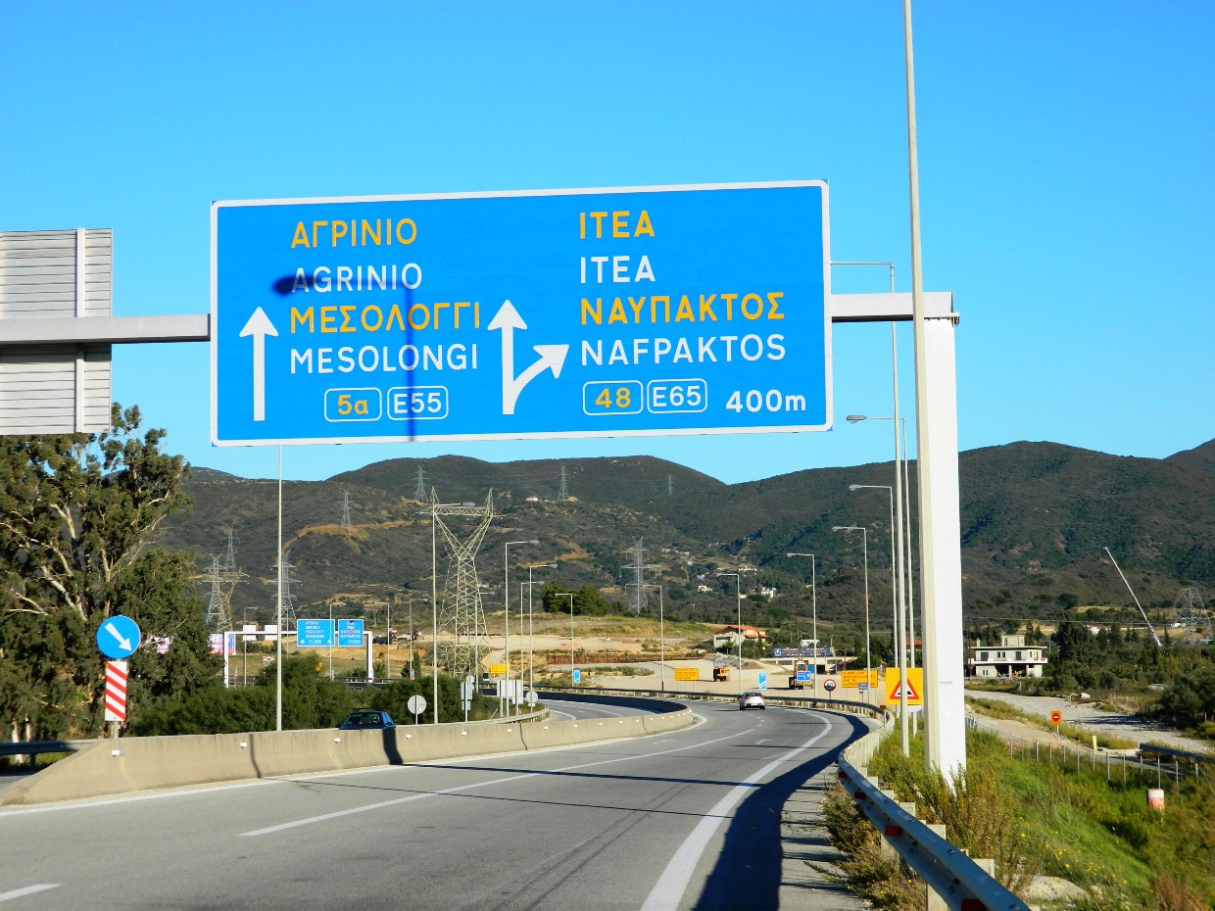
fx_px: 2948
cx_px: 608
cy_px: 456
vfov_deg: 17.6
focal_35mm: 84
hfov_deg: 23.3
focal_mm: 15.1
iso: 80
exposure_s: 1/640
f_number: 4.2
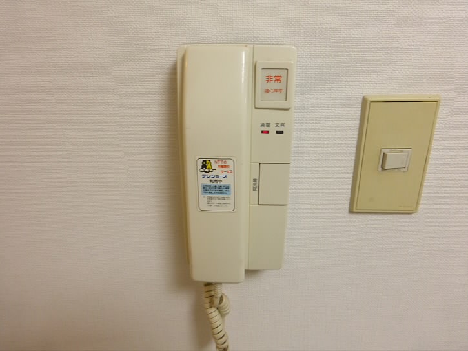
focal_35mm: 24
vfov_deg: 56.8
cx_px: 234
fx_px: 324
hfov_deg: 71.6
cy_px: 176
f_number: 3.3
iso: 400
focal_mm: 4.3
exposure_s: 1/80
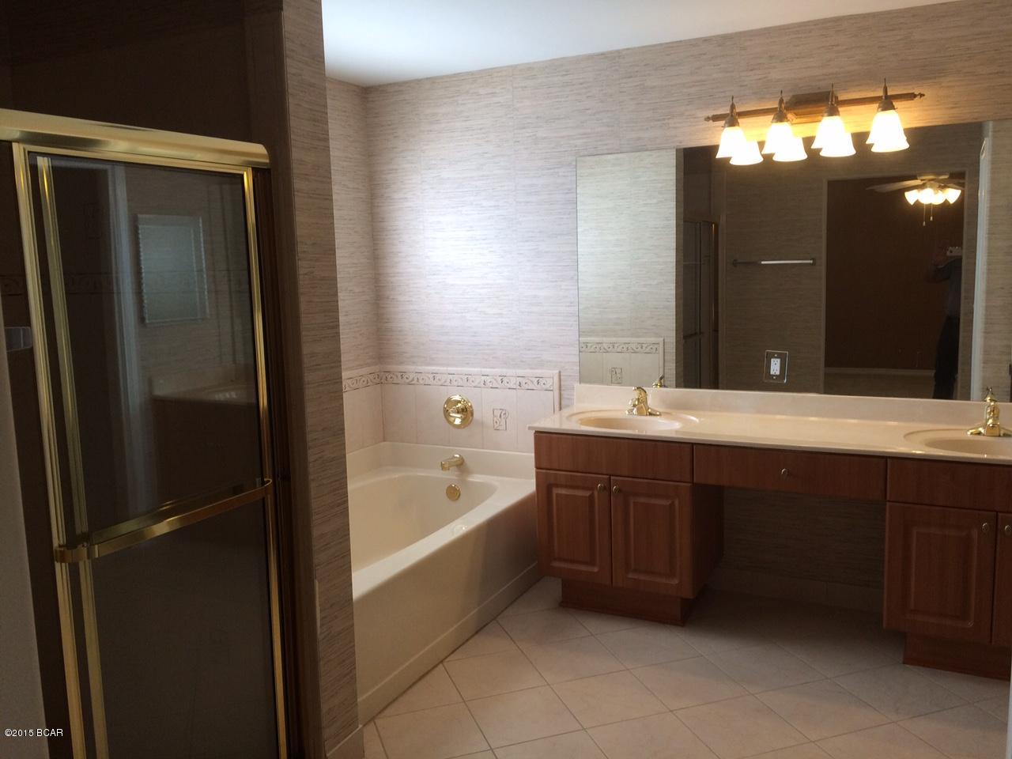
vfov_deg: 48.2
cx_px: 506
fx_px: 848
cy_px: 380
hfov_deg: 61.7
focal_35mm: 29
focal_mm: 4.15
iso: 64
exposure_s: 1/120
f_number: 2.2
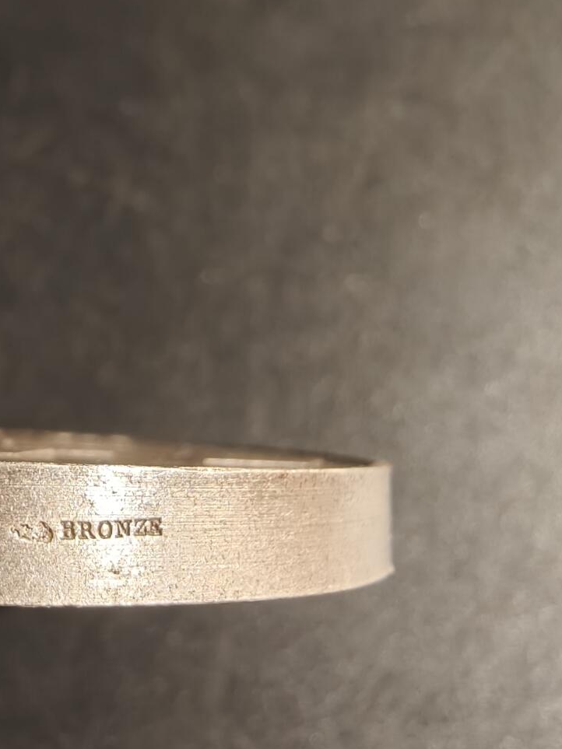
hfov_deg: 33.0
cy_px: 568
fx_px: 931
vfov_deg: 42.4
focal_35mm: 43
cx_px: 146
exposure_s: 1/88.5
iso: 160
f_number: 2
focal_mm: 2.32
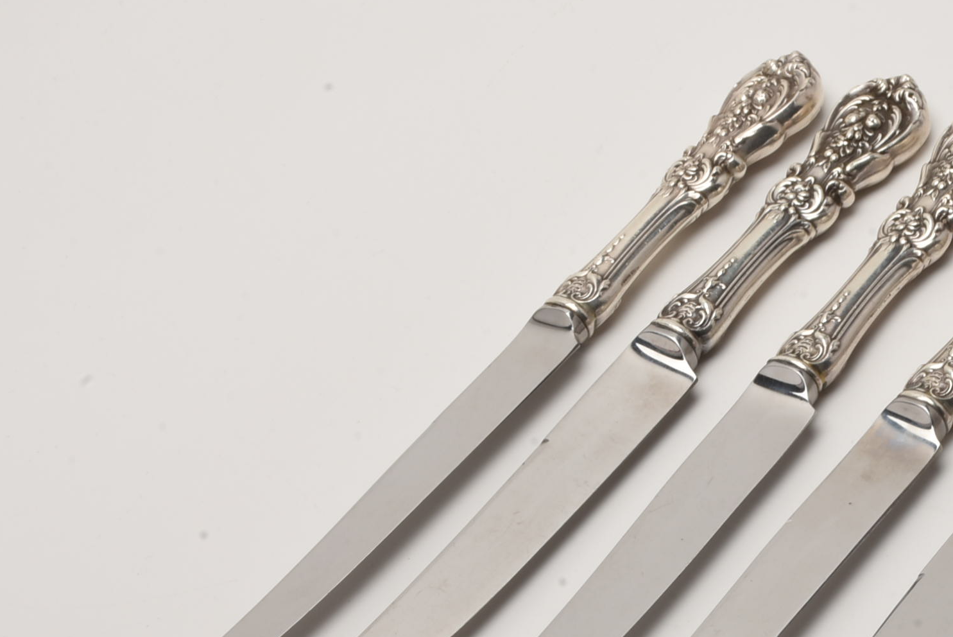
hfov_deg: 15.1
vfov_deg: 10.3
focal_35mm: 133
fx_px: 3523
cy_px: 552
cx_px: 958
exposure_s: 1/125
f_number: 25
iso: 100
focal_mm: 44
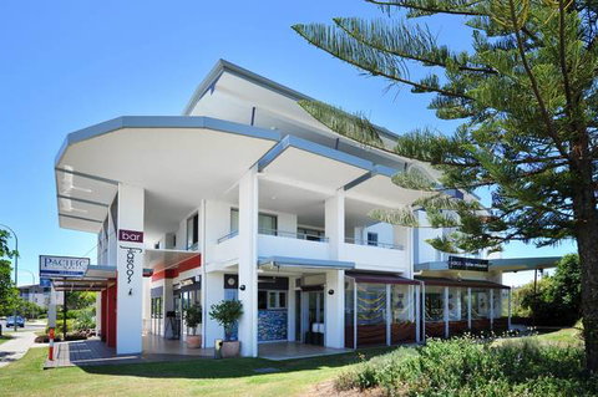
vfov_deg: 67.3
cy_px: 198
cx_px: 299
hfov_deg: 90.1
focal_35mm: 18
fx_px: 299
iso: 200
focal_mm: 18
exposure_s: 1/400
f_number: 6.3
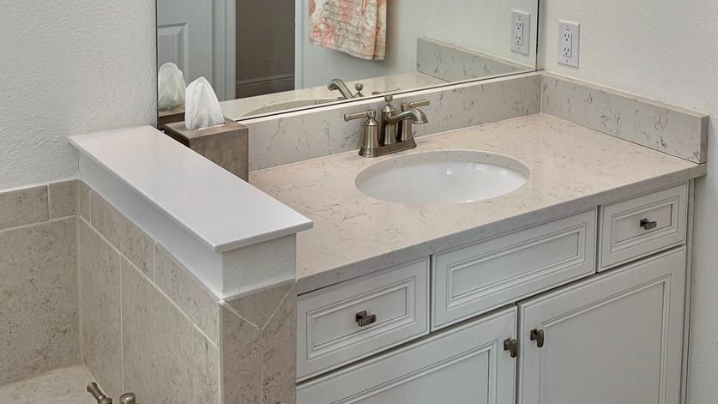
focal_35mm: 50
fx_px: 952
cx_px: 461
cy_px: -31
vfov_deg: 22.7
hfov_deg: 40.9
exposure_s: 1/514
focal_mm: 6.76
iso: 100
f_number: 1.78
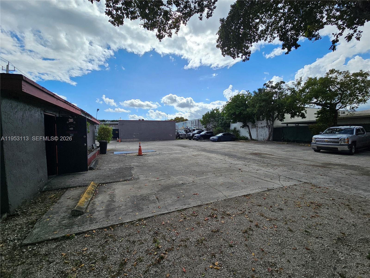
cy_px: 139
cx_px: 185
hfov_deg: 106.2
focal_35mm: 13
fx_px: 139
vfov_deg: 89.9
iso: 50
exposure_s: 1/3483
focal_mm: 2.2
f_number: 2.2
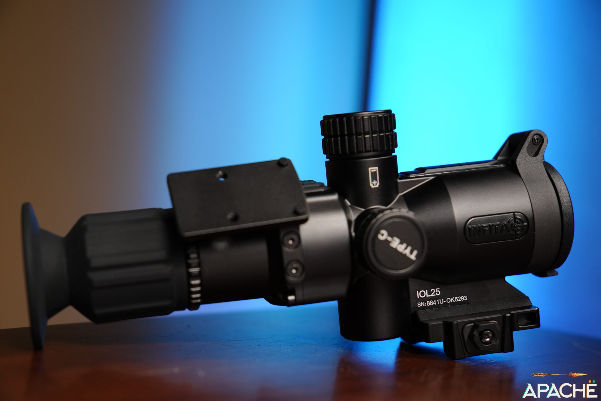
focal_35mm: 52
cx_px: 300
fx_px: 876
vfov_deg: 25.8
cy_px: 200
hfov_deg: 37.8
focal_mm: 35
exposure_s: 1/20
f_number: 2.8
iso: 400
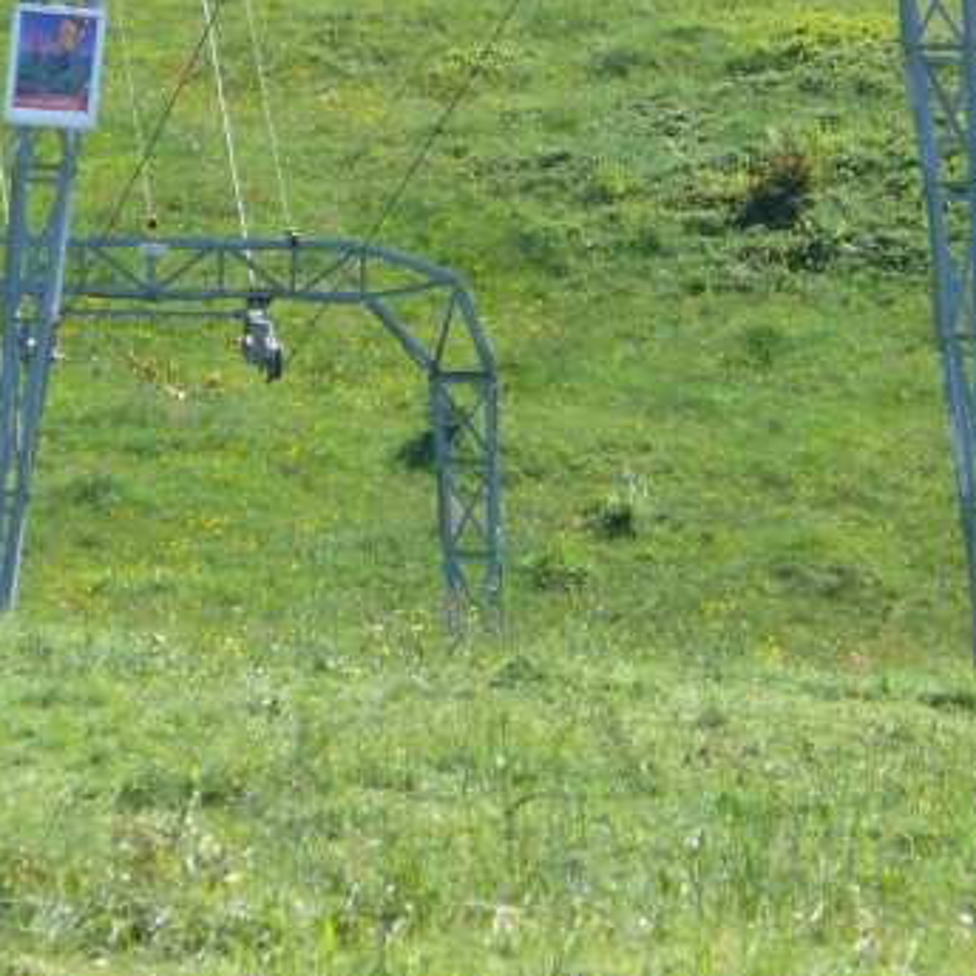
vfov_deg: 2.0
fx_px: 27561
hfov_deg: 2.0
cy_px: 145
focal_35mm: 864
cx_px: 428
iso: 100
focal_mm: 88.8
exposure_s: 1/250
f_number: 5.6
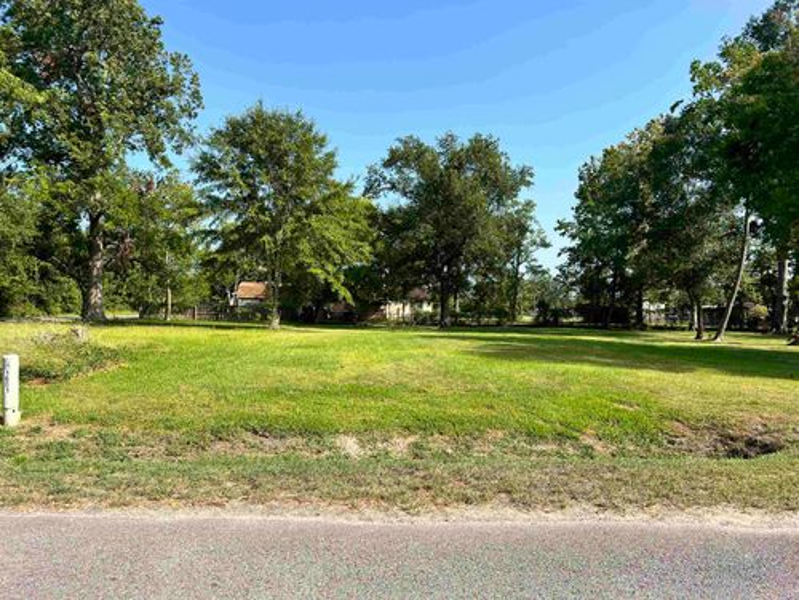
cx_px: 400
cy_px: 300
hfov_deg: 67.3
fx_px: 600
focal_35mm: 26
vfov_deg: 53.1
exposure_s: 1/2632
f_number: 1.5
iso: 50
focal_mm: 5.7
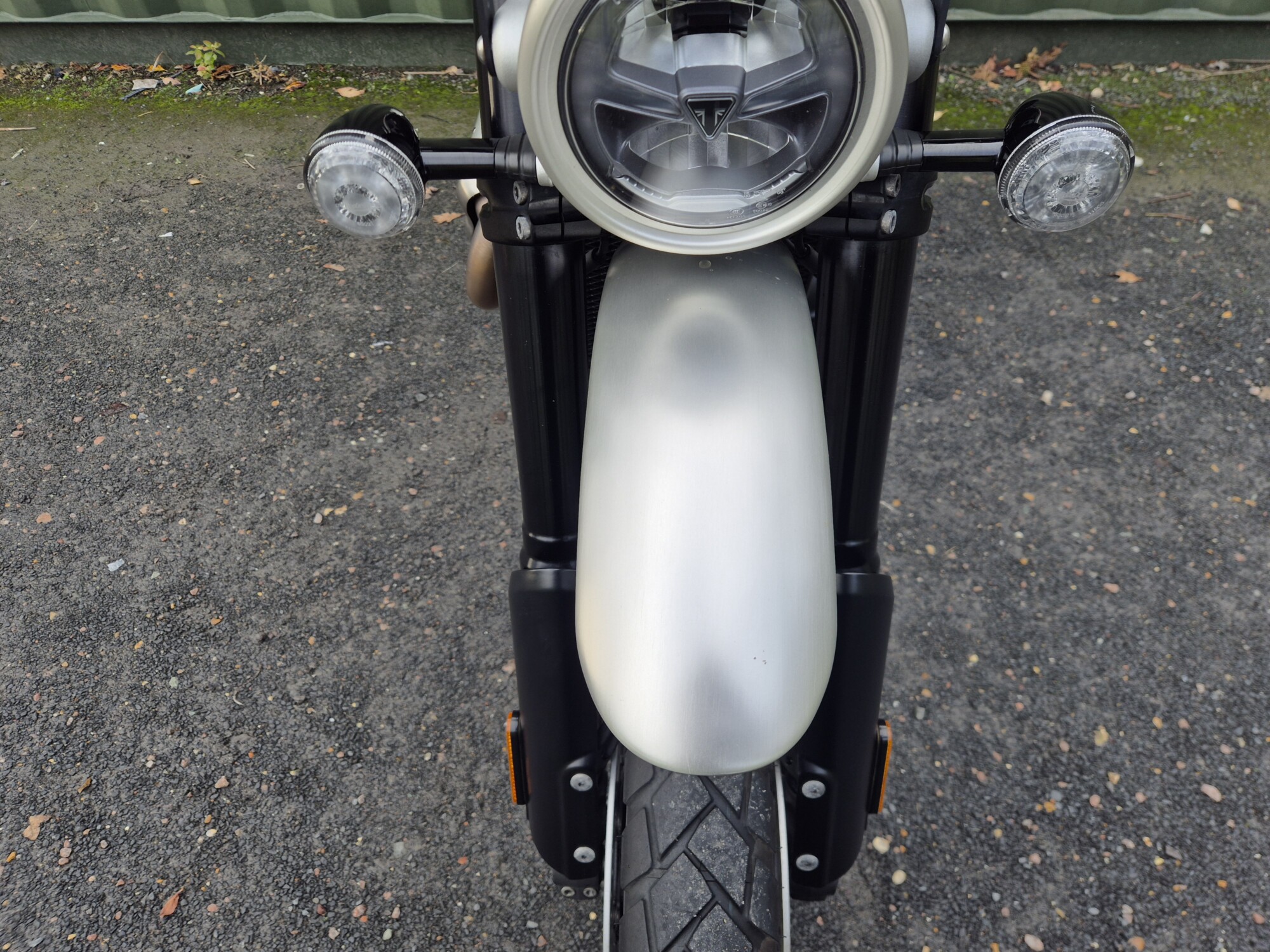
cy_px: 476
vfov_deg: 58.9
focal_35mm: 23
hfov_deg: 73.9
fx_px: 844
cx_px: 635
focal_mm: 5.4
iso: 25
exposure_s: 1/384
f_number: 1.8
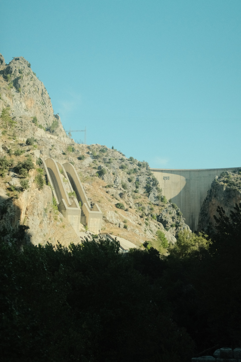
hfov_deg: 29.9
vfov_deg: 43.6
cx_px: 120
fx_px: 452
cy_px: 181
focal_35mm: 45
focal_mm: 30
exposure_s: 1/250
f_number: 1.4
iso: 2000
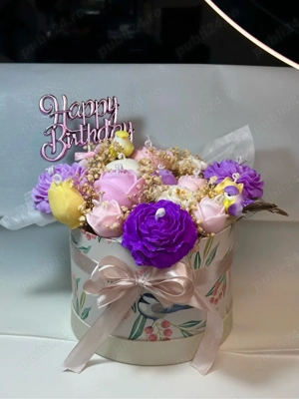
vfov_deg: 39.7
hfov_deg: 30.3
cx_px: 150
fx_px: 553
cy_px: 200
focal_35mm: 48
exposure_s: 1/419
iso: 64
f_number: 1.78
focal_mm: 6.86
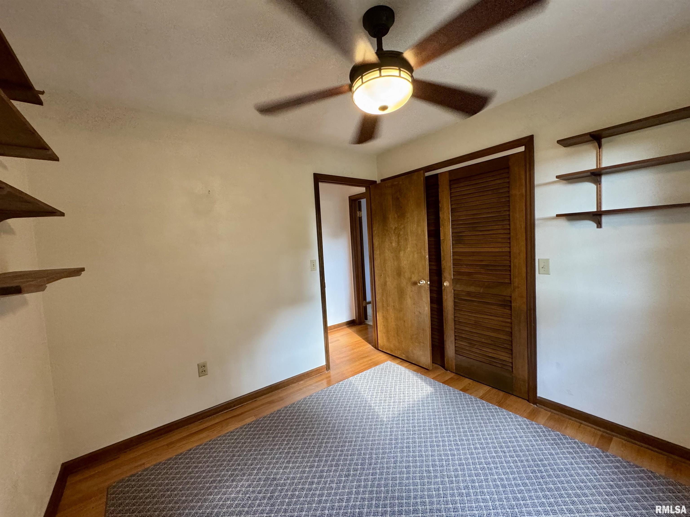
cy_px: 258
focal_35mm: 14
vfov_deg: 85.7
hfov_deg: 102.1
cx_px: 345
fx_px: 279
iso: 400
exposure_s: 1/60
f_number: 2.2
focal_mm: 2.22
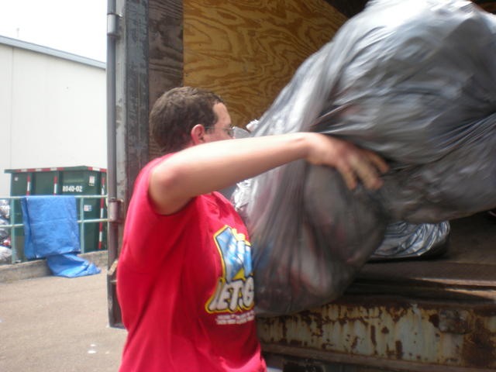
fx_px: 544
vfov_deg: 37.7
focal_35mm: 38
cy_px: 186
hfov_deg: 49.0
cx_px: 248
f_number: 4.6
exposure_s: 1/150
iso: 64
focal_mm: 6.3
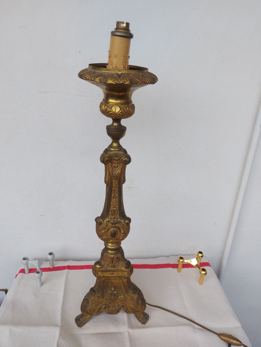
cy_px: 174
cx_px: 130
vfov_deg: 71.6
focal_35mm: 24
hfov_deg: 56.8
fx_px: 241
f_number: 1.8
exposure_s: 1/208
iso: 32
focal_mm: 5.23
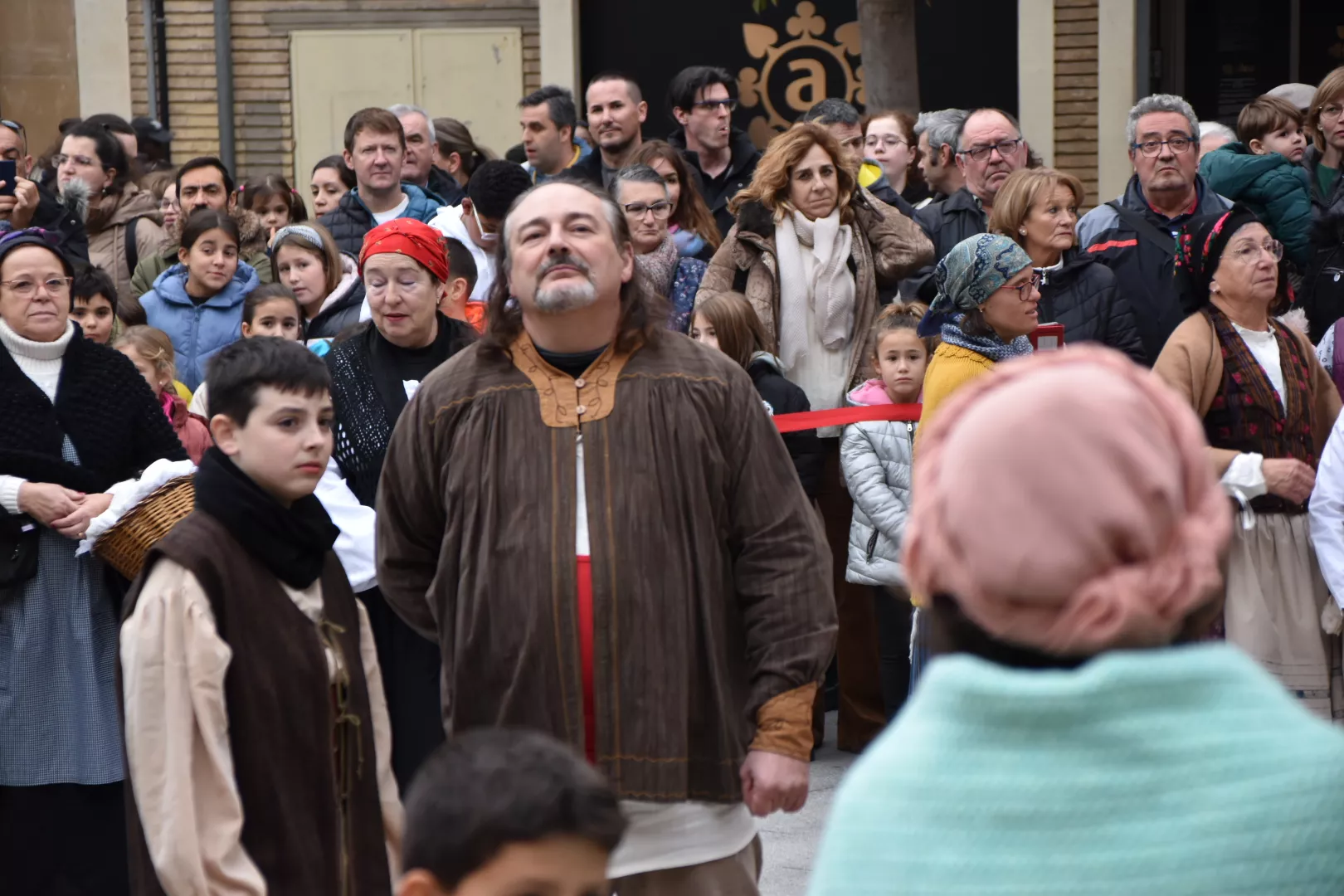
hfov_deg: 15.9
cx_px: 672
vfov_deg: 10.6
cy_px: 448
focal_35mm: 129
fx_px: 4816
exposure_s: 1/100
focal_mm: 86
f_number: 5.3
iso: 400
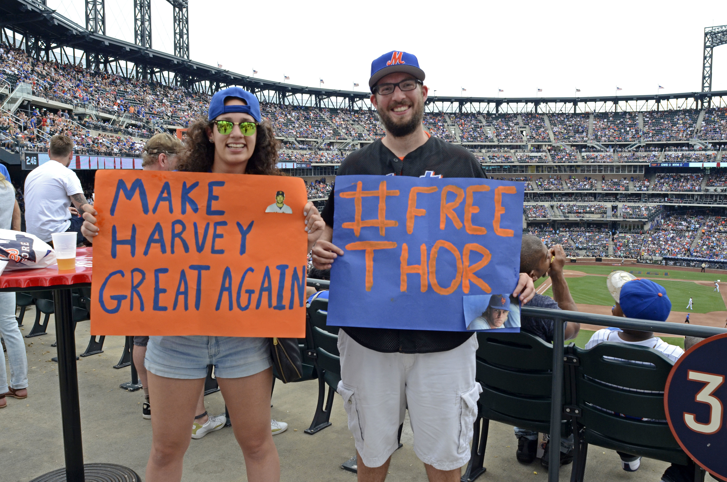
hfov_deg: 62.0
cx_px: 364
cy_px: 241
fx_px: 605
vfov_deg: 43.4
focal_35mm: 30
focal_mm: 20
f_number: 7.1
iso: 640
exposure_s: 1/1000
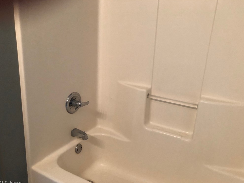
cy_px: 92
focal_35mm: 29
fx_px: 204
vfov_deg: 48.2
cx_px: 122
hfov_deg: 61.7
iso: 64
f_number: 1.8
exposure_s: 1/15
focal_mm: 3.99
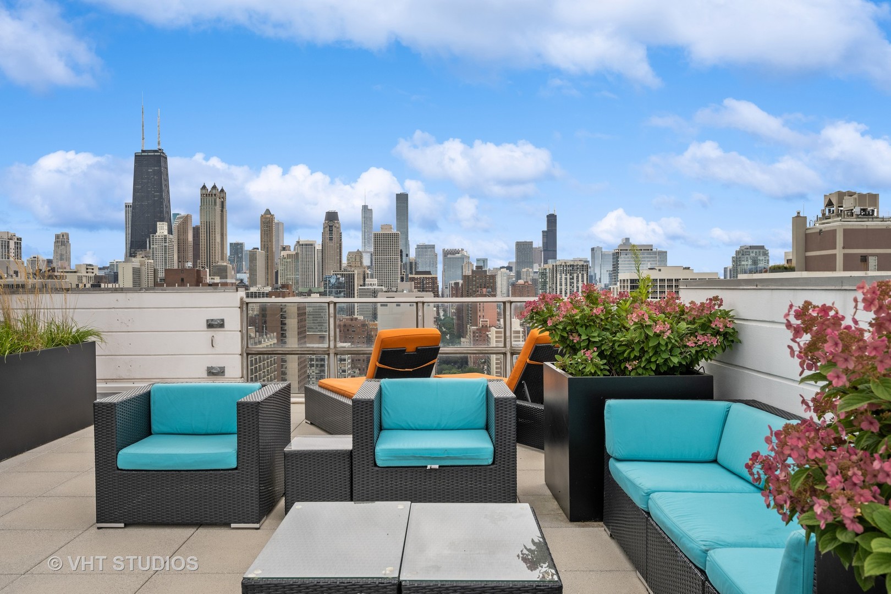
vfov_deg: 47.9
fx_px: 668
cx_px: 446
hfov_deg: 67.4
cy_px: 297
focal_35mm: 27
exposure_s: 1/180
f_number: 9.5
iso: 200
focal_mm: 27
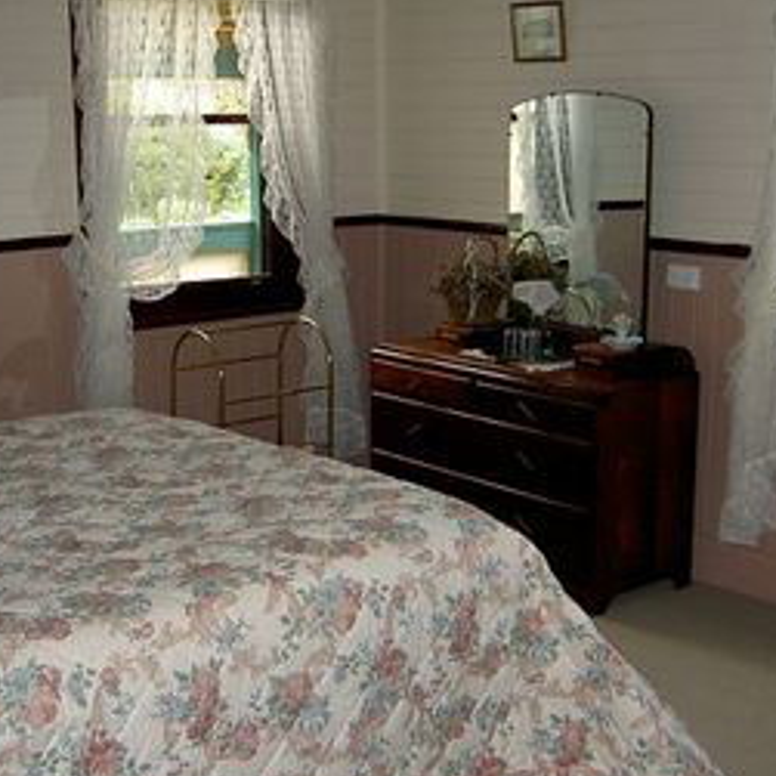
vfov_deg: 31.6
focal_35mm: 54
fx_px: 1370
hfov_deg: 31.6
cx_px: 352
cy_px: 399
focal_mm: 5.6
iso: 100
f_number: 2.8
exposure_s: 1/60
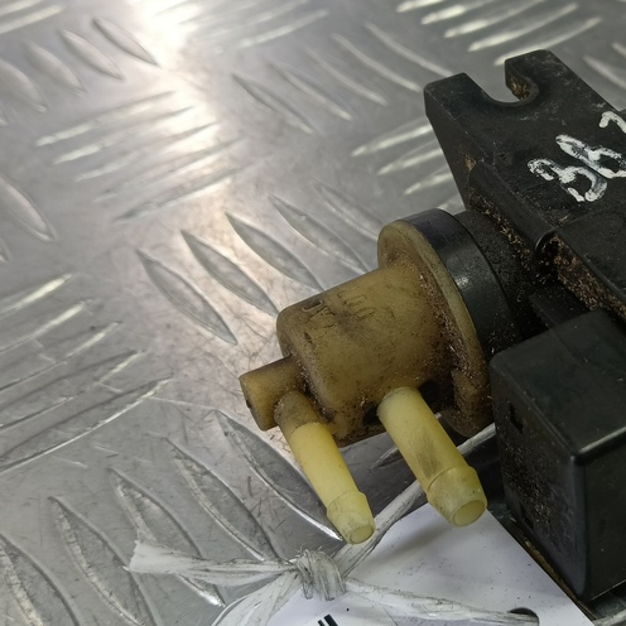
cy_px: 307
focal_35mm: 42
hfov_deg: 37.1
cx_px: 581
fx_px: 859
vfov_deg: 40.0
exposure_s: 1/50
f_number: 1.6
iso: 110
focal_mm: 4.11
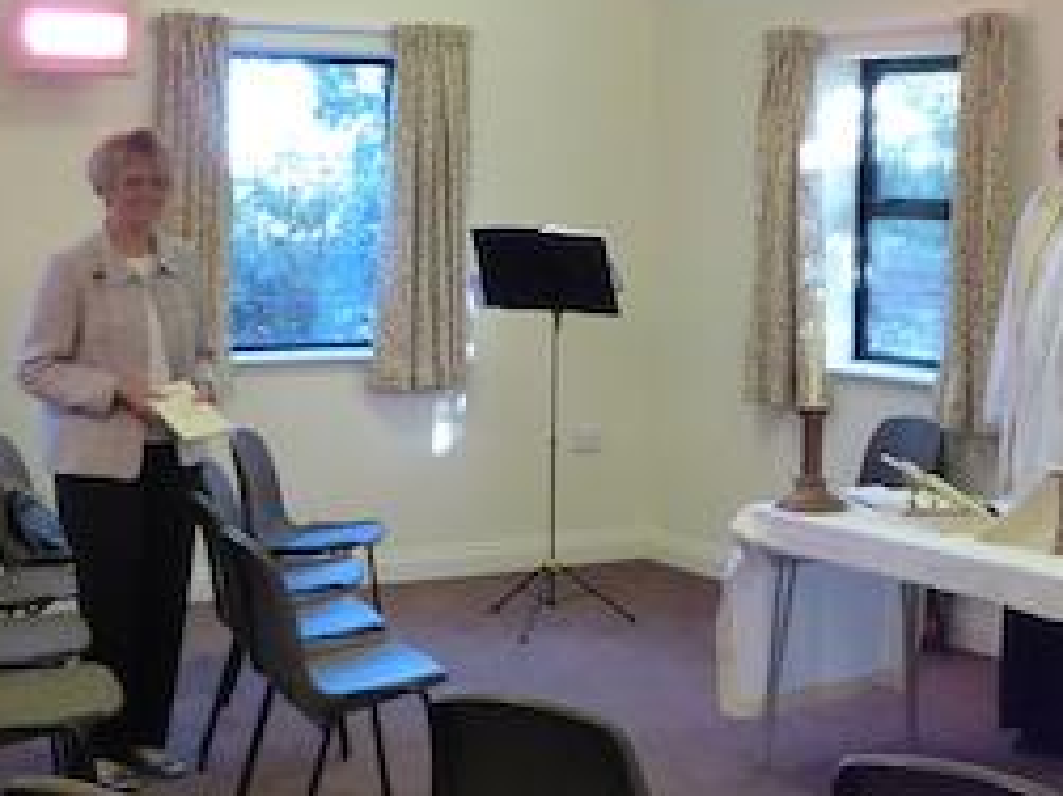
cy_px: 383
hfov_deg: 29.0
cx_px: 593
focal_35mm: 67
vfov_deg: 21.9
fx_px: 2056
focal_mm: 4.3
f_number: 3.3
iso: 400
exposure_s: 1/40
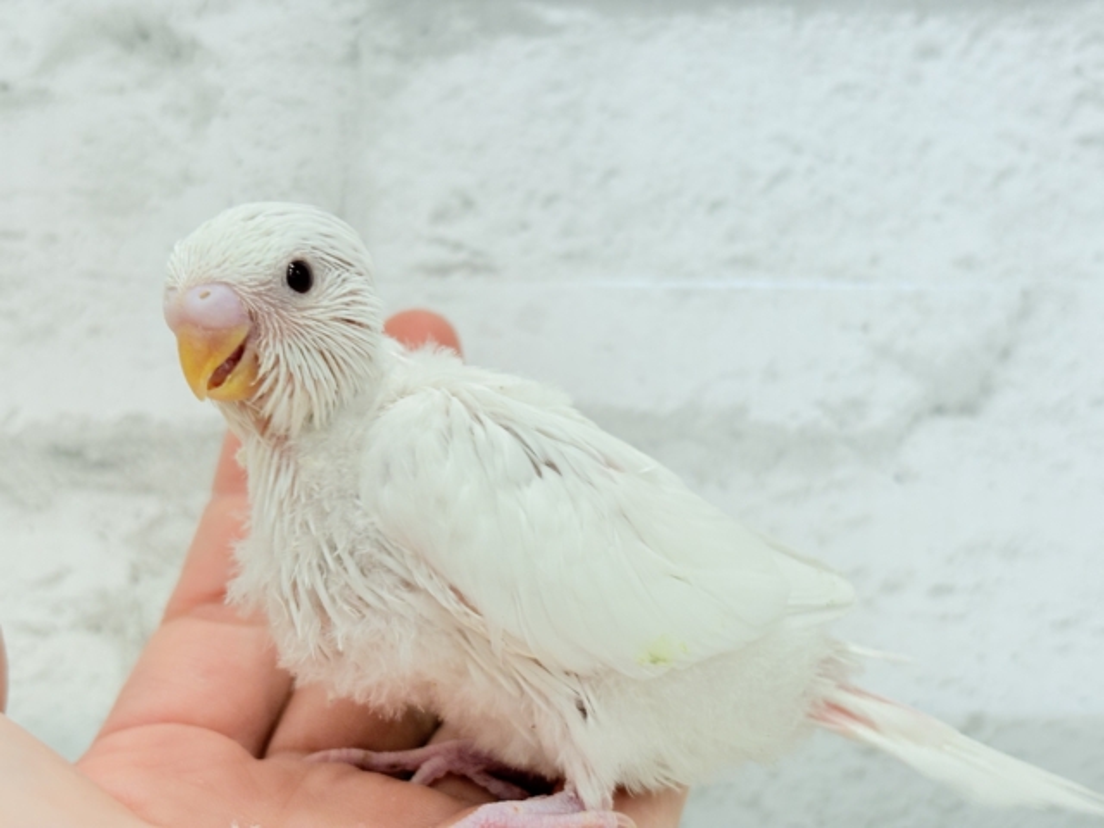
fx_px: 1658
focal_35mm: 52
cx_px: 552
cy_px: 414
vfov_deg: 28.0
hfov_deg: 36.8
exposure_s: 1/50
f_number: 1.6
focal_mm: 5.96
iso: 40
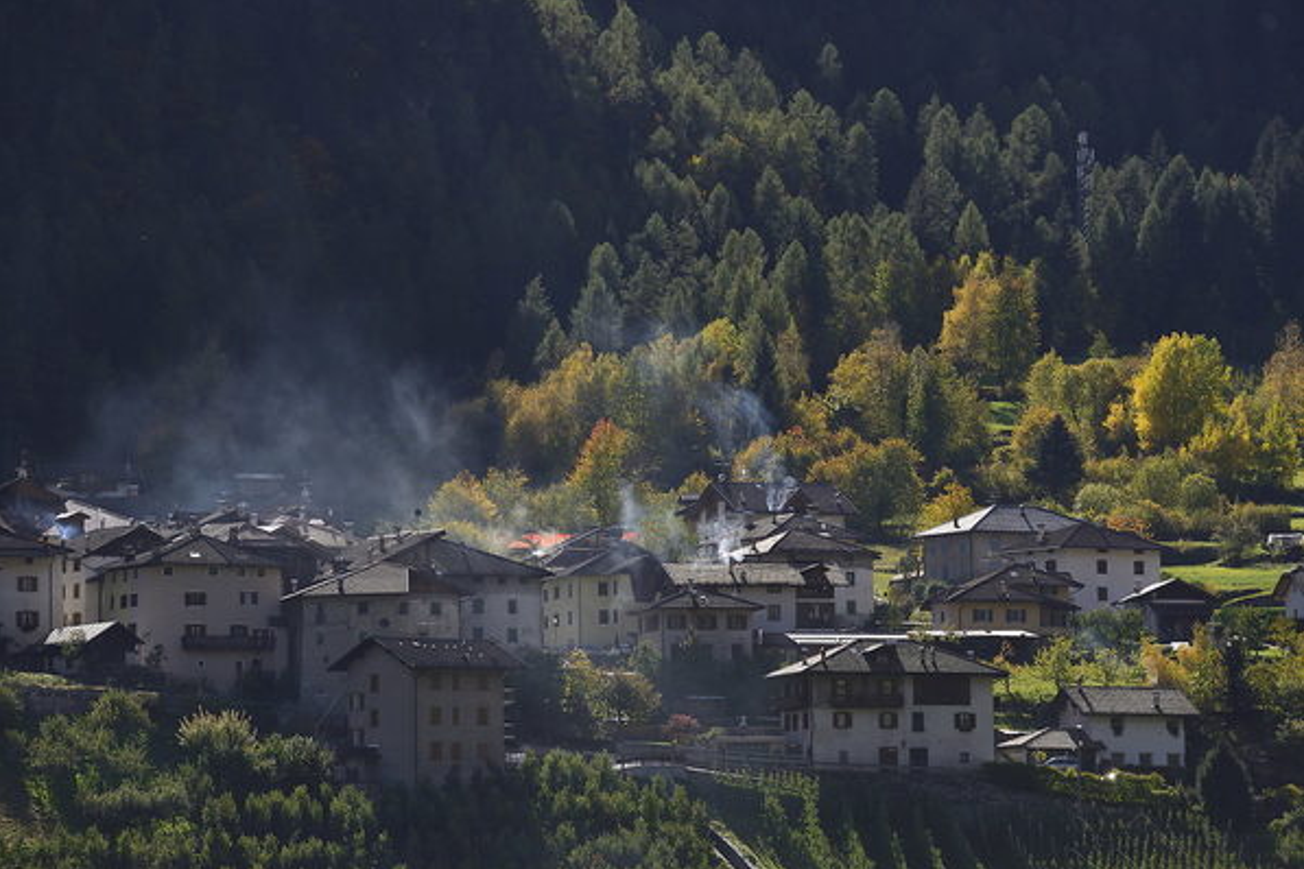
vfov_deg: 7.2
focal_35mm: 191
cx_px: 653
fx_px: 6918
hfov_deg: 10.8
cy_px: 436
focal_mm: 190
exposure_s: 1/1000
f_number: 8
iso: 640
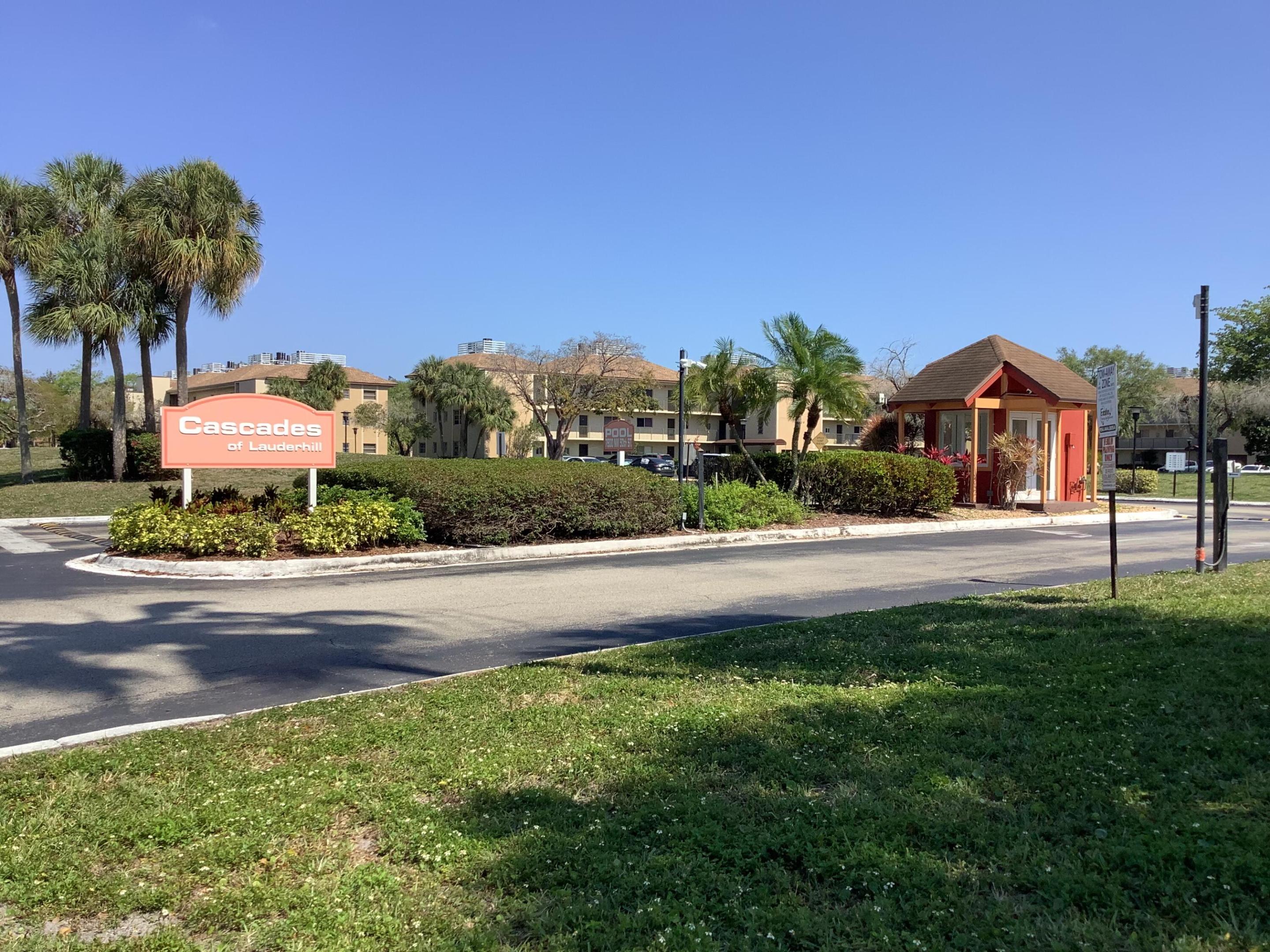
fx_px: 1137
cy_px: 476
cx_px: 635
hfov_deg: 58.4
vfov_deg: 45.4
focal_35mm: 31
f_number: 2.4
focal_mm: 3.3
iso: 25
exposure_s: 1/1274
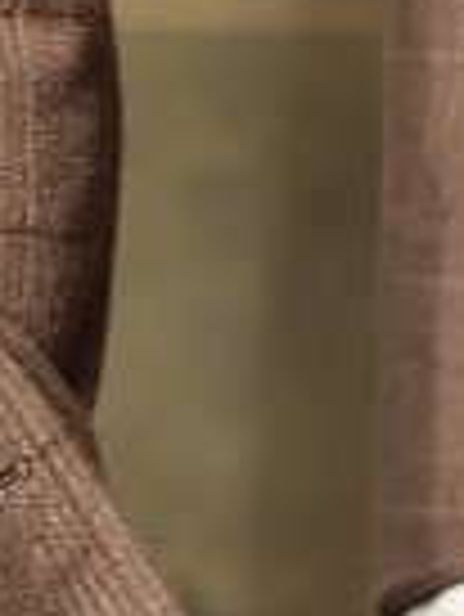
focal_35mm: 463
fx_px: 8262
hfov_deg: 3.1
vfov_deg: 4.2
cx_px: -1002
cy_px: -656
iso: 800
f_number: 4.5
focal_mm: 66
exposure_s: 1/320
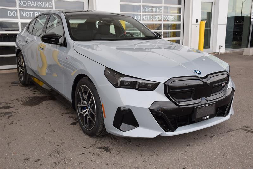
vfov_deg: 34.2
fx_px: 274
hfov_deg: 49.6
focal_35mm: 39
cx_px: 126
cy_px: 84
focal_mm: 26
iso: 220
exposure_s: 1/125
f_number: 5.6
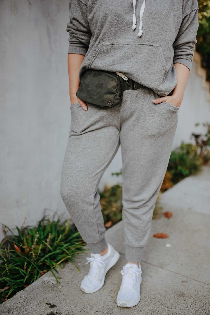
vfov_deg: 54.4
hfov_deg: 37.9
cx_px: 105
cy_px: 158
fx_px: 306
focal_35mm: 35
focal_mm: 35
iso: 180
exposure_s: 1/3200
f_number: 1.4
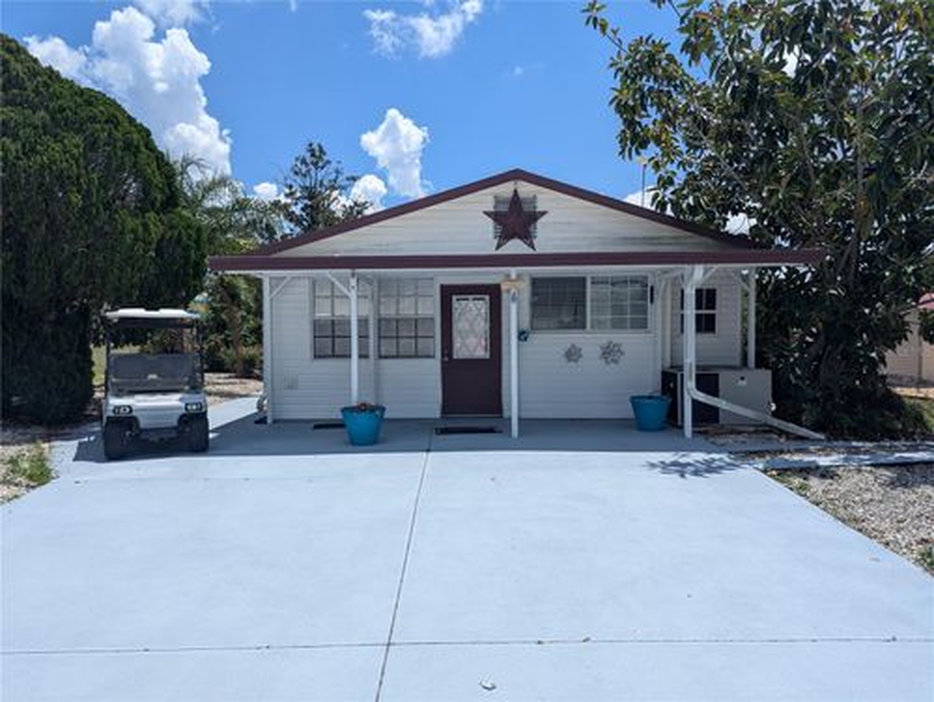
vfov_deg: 56.9
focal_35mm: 24
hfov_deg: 71.5
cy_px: 351
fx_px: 648
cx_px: 467
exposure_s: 1/2762
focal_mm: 6.81
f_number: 1.85
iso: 51
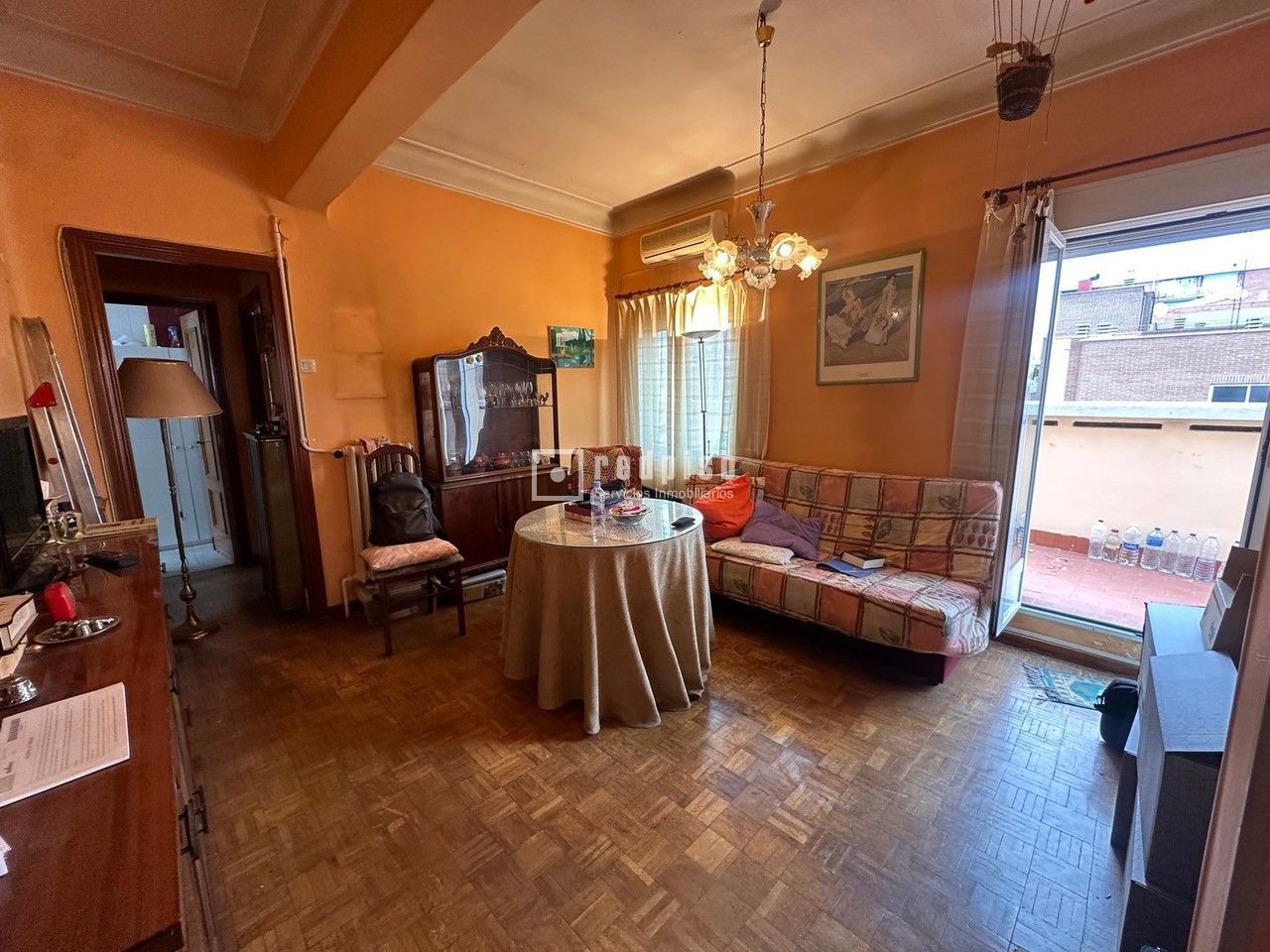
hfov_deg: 102.1
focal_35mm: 14
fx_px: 514
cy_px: 476
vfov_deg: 85.7
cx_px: 635
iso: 250
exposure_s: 1/100
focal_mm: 2.22
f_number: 2.2
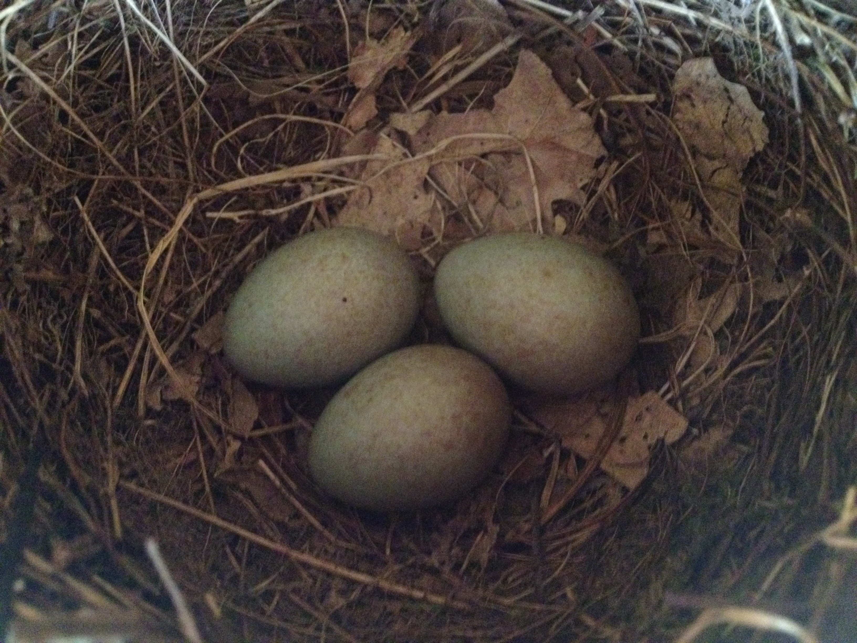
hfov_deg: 52.6
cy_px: 322
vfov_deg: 40.7
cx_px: 428
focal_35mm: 35
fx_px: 867
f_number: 2.4
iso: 800
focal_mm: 4.28
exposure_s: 1/15
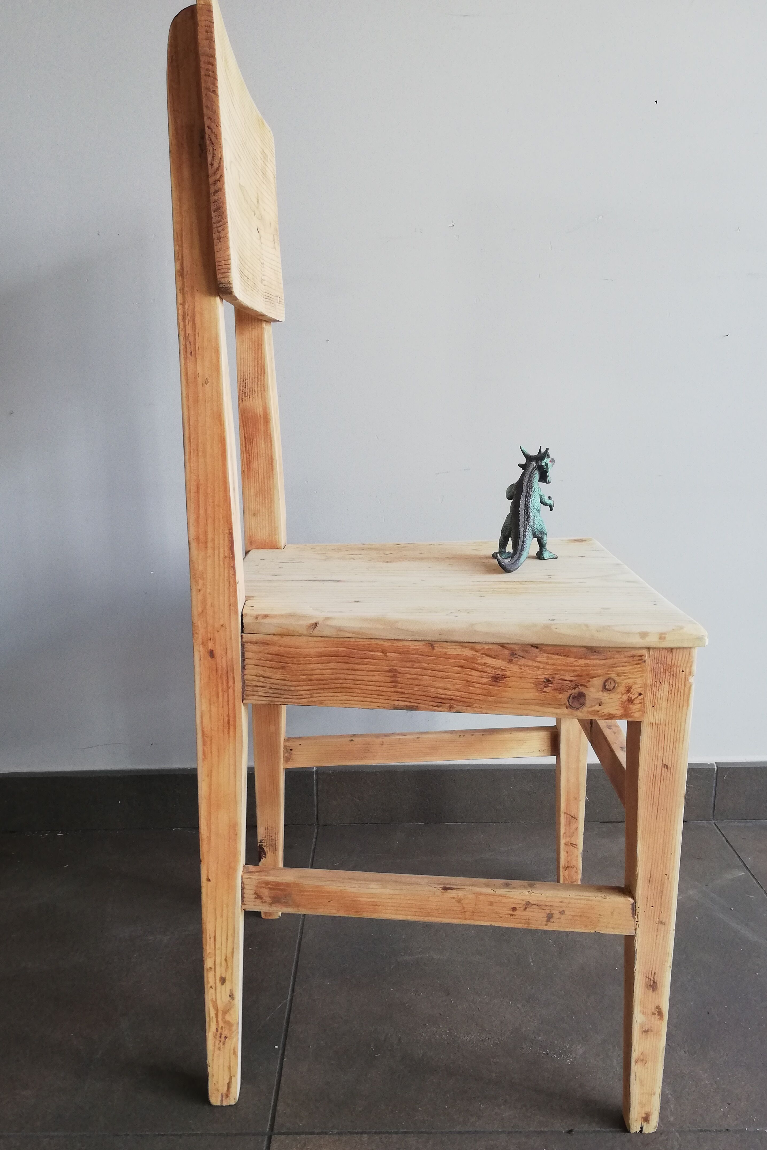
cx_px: 385
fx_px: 927
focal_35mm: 29
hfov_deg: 45.0
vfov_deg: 63.6
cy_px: 608
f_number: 2.2
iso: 125
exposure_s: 1/50
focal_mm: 3.81
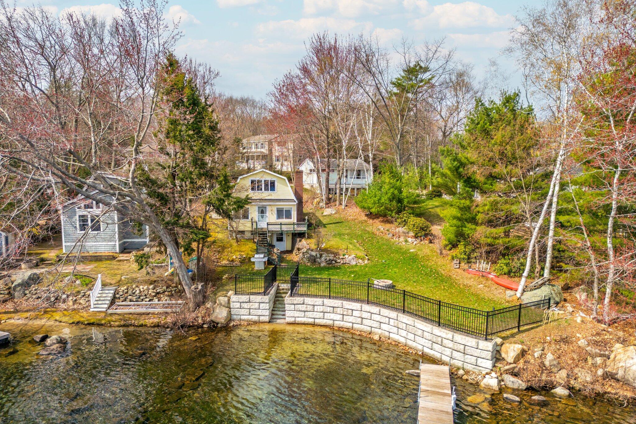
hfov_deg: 71.5
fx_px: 442
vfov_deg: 51.2
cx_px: 318
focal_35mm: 25
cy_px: 235
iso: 100
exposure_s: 1/2000
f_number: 1.7
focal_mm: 6.72
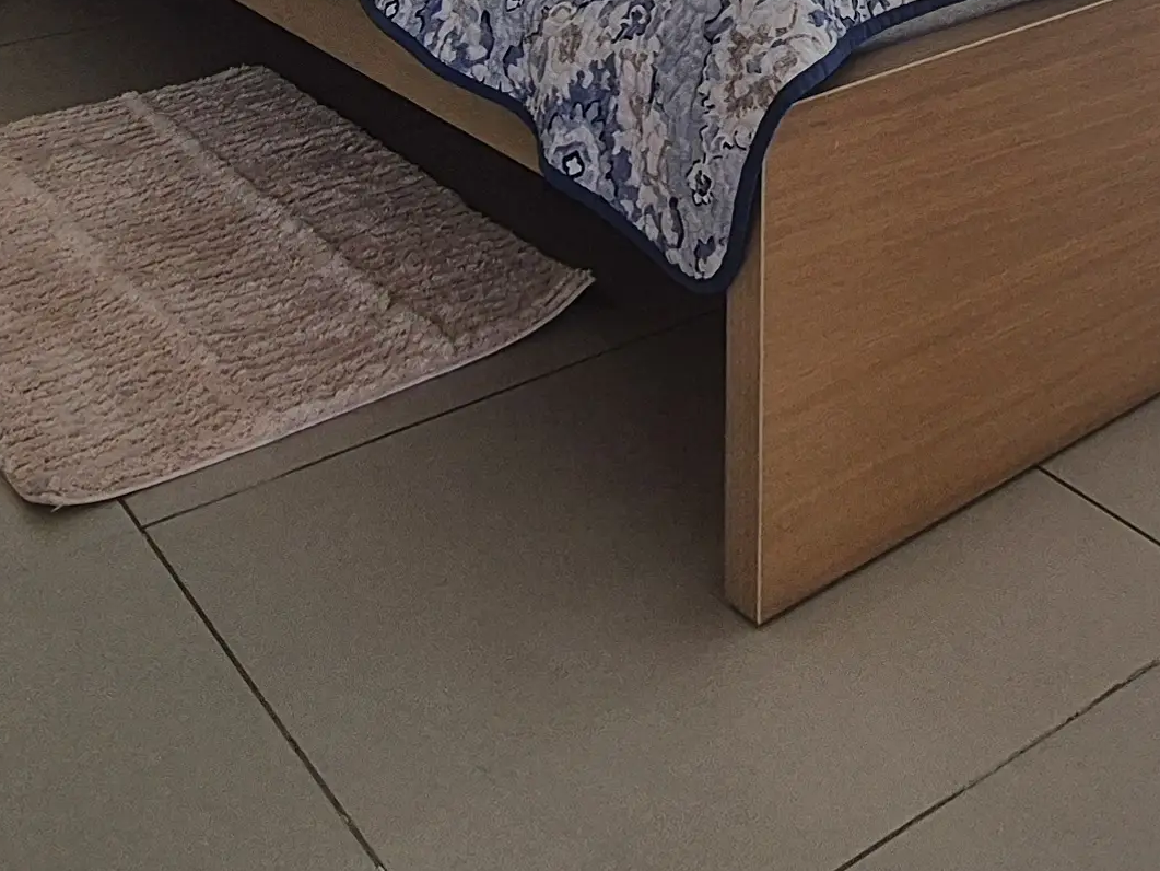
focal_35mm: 49
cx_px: 877
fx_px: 1642
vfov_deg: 23.4
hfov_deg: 37.9
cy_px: -454
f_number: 2.2
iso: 50
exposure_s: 1/149
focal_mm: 2.2
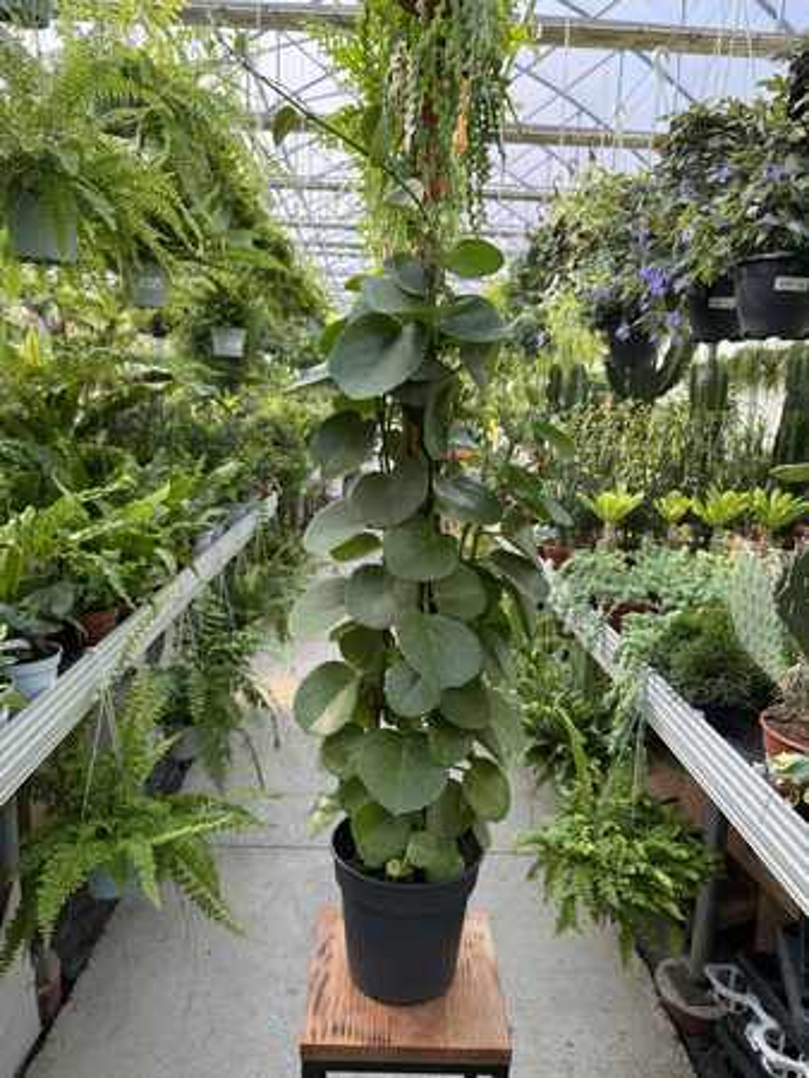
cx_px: 404
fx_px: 747
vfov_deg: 71.6
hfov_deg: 56.9
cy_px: 539
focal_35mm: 24
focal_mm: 6.76
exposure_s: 1/607
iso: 100
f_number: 1.78
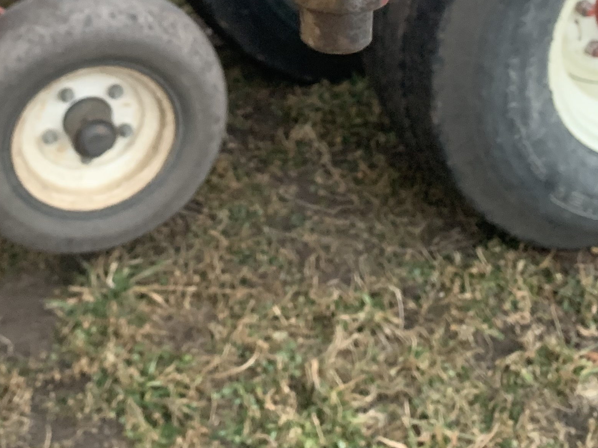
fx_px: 1157
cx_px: 264
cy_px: -105
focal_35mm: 67
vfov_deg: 20.4
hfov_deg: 29.0
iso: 320
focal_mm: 4.25
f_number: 1.8
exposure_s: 1/60
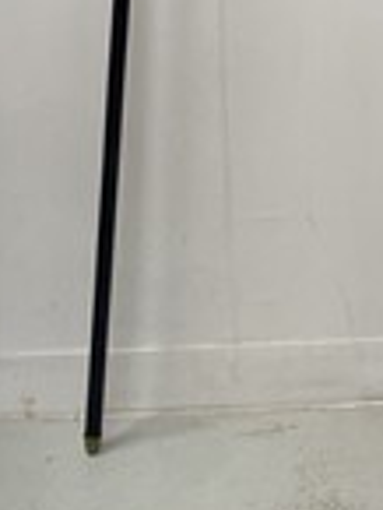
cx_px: 306
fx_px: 1252
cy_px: -294
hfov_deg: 17.3
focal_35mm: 85
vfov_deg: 19.5
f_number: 1.8
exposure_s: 1/115
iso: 125
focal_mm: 4.25
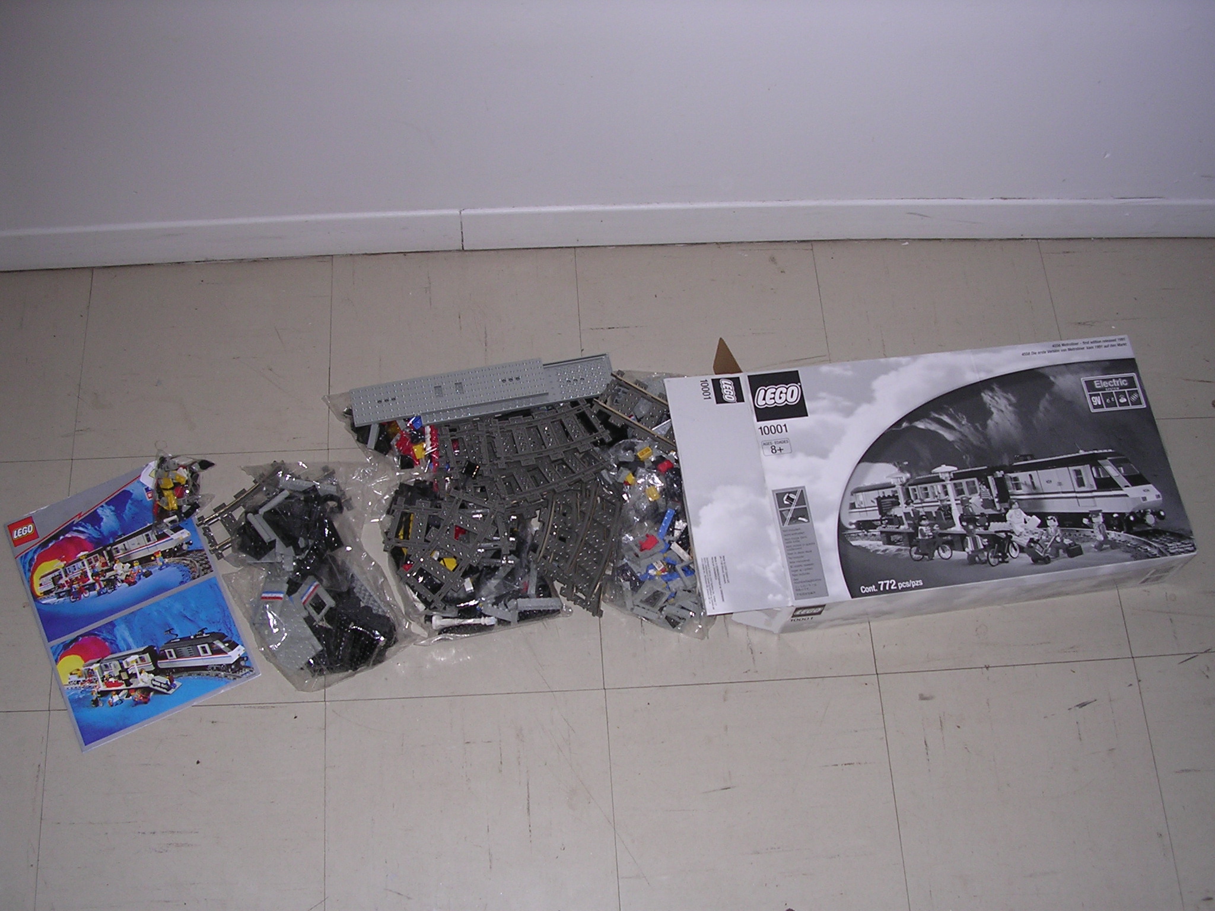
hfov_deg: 49.0
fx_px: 1334
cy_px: 456
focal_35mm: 38
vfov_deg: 37.7
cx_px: 608
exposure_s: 1/60.1
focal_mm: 5.8
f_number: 2.8
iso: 100
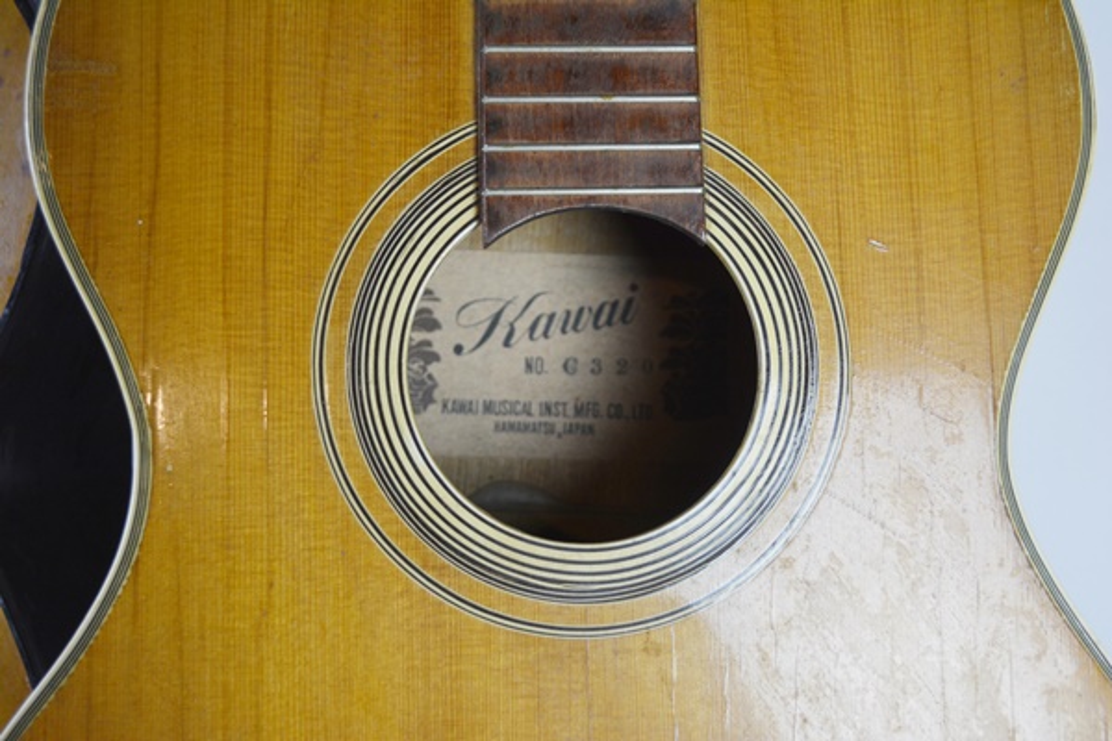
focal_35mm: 48
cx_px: 556
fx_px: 1483
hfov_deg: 41.1
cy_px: 370
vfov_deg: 28.1
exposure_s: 1/80
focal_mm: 32
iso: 400
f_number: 4.8
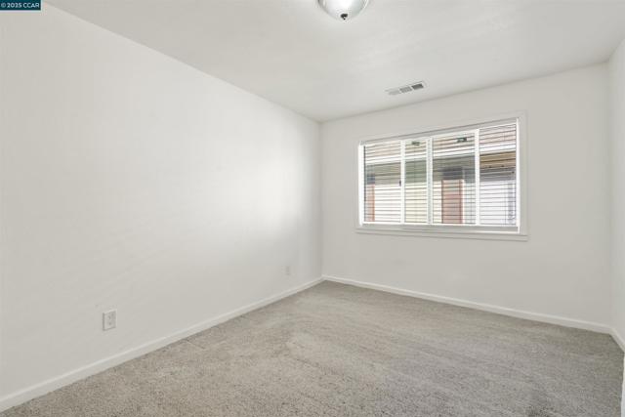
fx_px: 278
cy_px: 208
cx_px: 312
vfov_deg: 73.8
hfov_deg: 96.7
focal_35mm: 16
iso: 400
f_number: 8
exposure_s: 1/25
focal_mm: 16
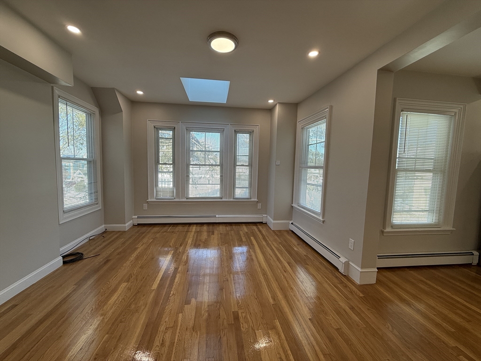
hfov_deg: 102.1
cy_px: 180
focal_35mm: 14
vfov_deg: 85.7
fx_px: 195
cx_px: 240
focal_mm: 2.22
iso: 64
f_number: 2.2
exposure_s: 1/166
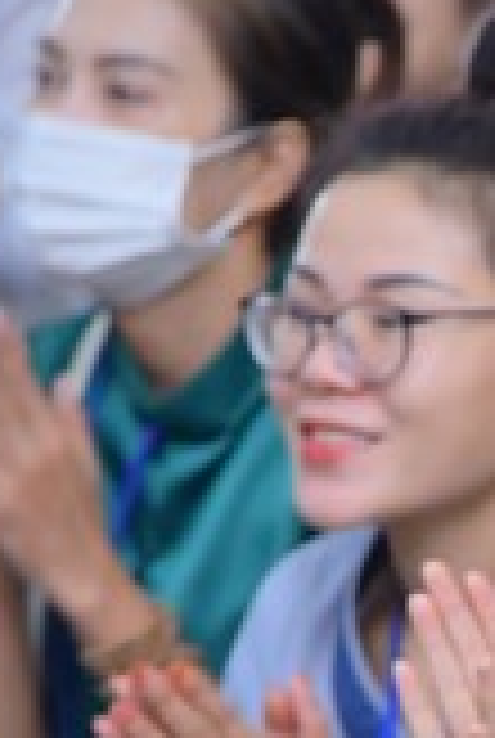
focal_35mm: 415
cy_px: 1058
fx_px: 8523
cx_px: 907
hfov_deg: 3.3
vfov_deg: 4.9
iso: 1250
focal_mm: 105
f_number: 4.5
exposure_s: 1/125
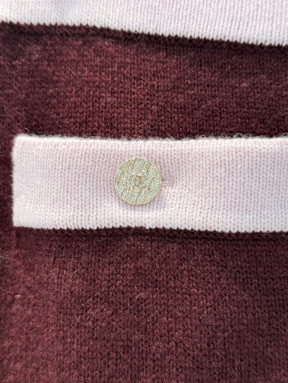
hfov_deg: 30.3
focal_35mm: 48
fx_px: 532
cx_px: 144
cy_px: 192
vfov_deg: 39.7
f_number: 1.78
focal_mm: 6.76
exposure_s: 1/50
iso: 50
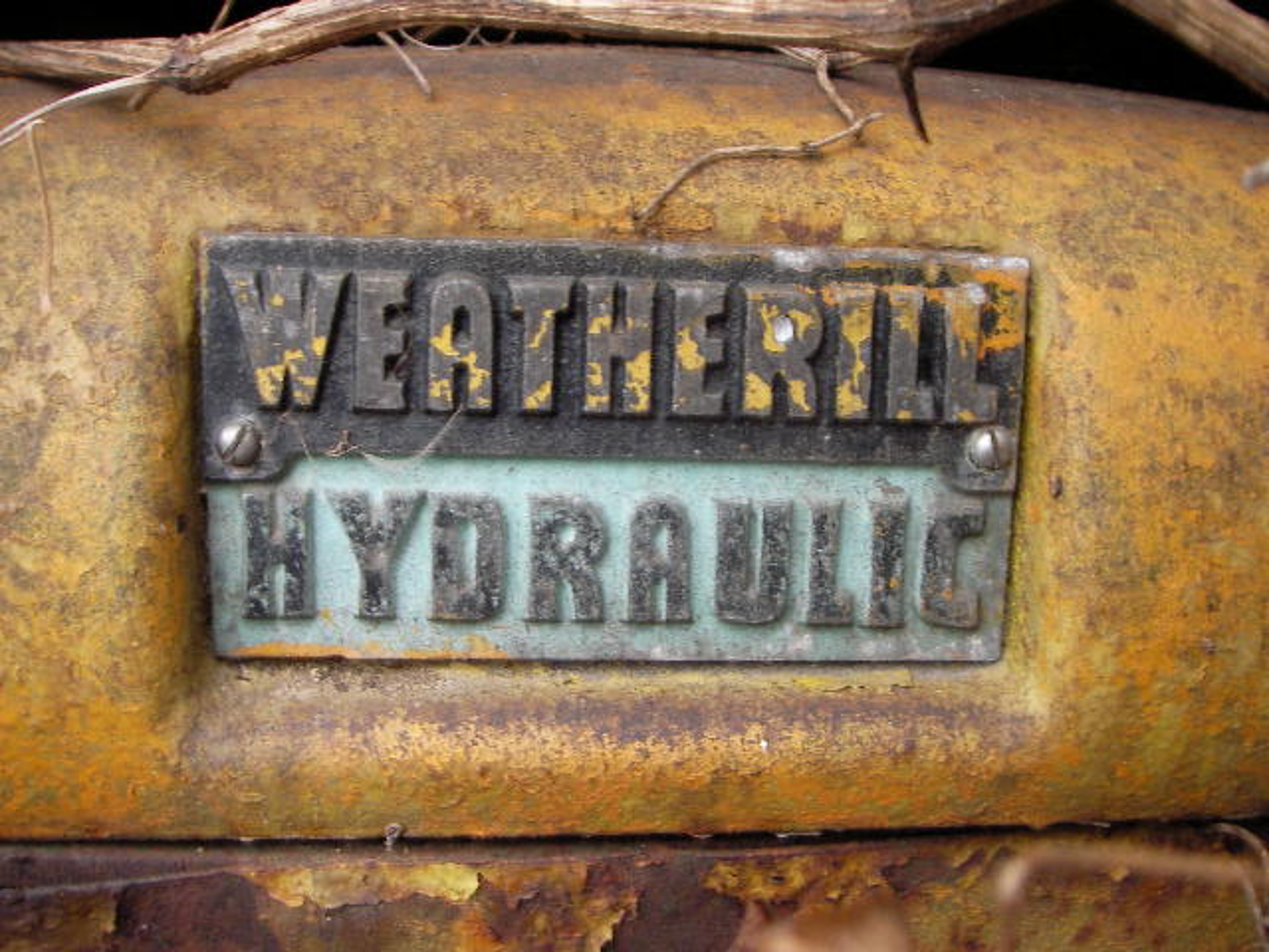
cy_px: 476
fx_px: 1393
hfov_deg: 49.0
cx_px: 634
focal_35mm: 38
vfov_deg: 37.7
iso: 100
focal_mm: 6.3
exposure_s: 1/7.3
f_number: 3.3
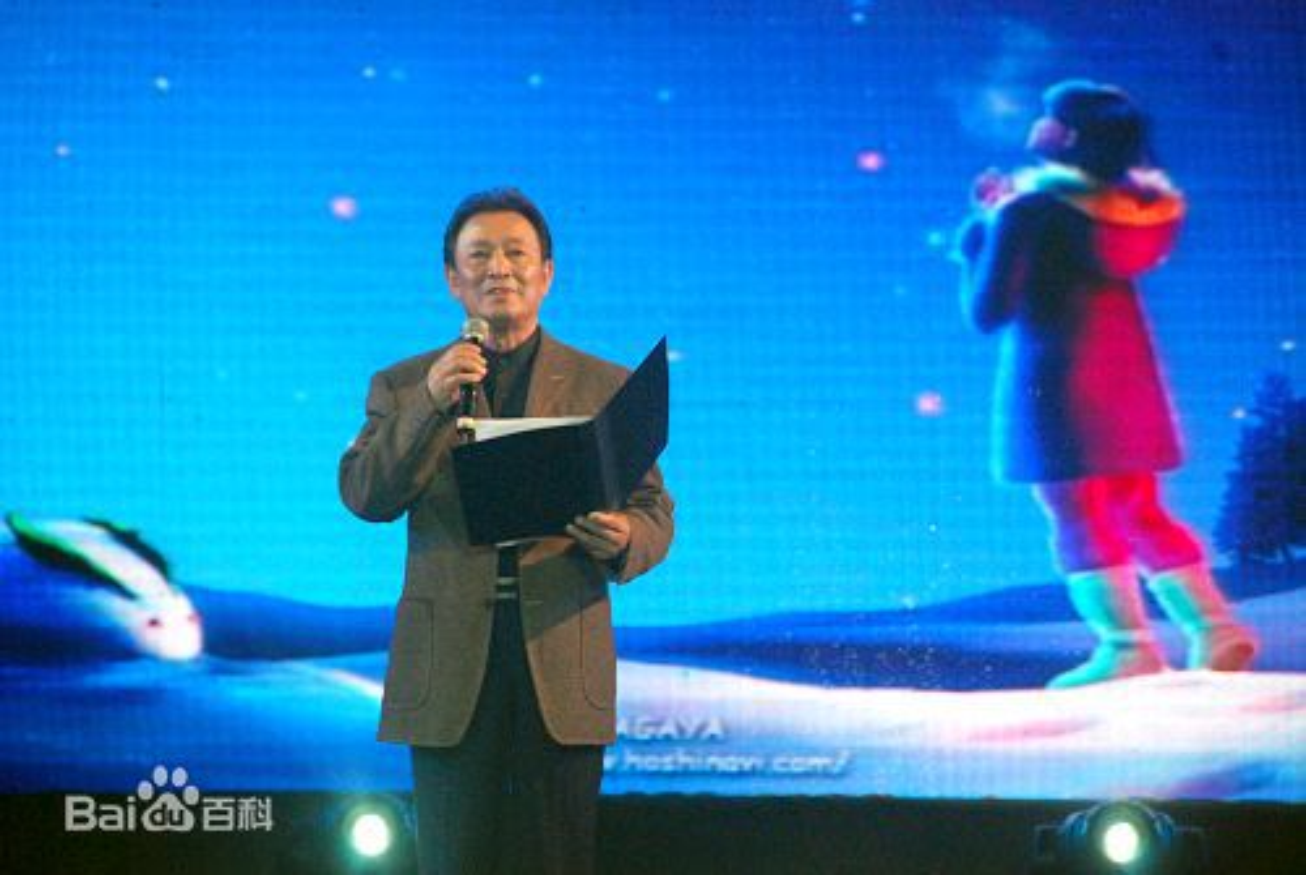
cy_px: 438
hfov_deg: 6.9
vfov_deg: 4.6
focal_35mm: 300
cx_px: 653
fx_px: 10899
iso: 1100
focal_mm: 200
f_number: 5.6
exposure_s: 1/60
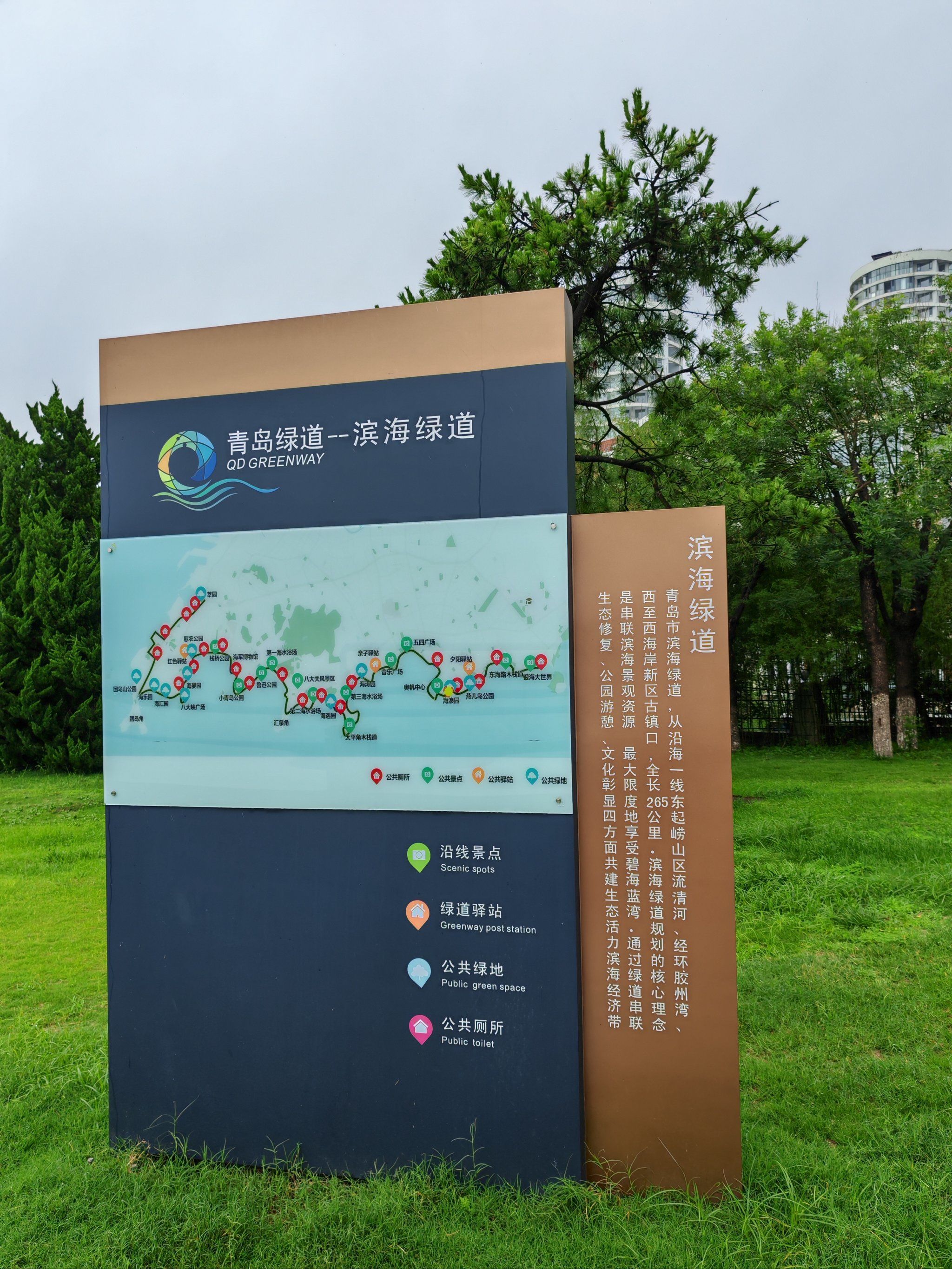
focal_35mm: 27
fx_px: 990
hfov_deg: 51.4
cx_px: 476
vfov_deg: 65.3
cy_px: 634
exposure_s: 1/476
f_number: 1.95
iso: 50
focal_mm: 5.52
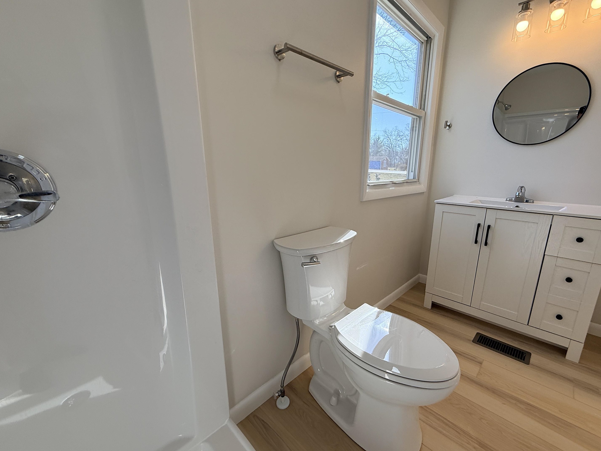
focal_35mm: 15
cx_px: 319
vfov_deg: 81.7
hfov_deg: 98.0
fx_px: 260
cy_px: 230
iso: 64
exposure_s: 1/284
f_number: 2.2
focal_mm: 2.22
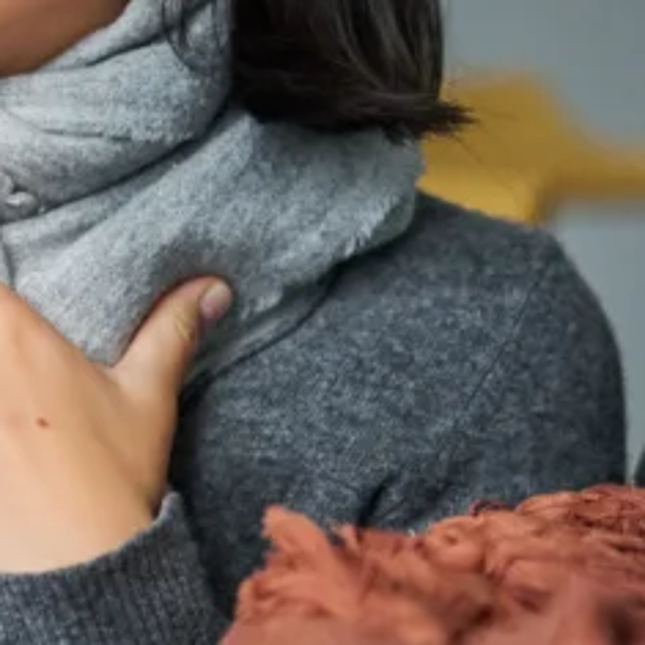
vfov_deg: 8.5
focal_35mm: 204
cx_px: -398
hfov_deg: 8.3
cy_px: -62
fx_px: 4300
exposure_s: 1/125
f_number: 1.8
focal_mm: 55
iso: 1250
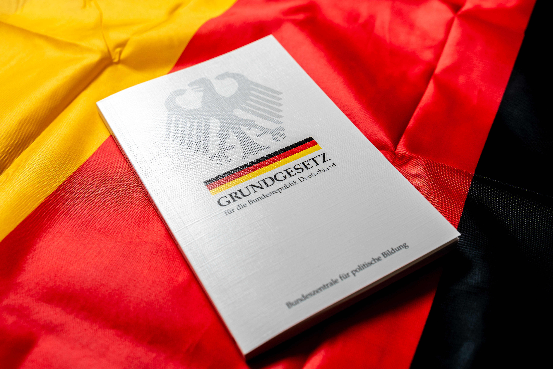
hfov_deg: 48.5
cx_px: 276
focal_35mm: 40
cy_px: 184
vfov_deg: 33.4
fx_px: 614
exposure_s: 1/160
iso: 100
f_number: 5.6
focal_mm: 40
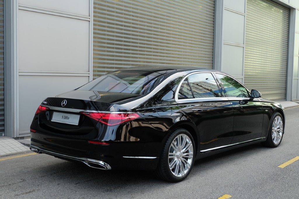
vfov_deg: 30.5
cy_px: 100
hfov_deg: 44.5
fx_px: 365
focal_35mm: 44
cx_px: 150
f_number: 5
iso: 400
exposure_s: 1/160
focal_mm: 29.5
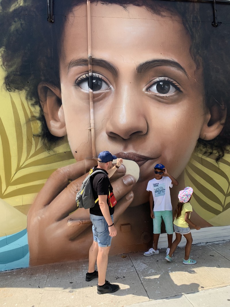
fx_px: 230
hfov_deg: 53.1
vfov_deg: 67.3
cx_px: 115
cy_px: 154
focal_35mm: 26
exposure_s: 1/981
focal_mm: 4.25
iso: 25
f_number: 1.8
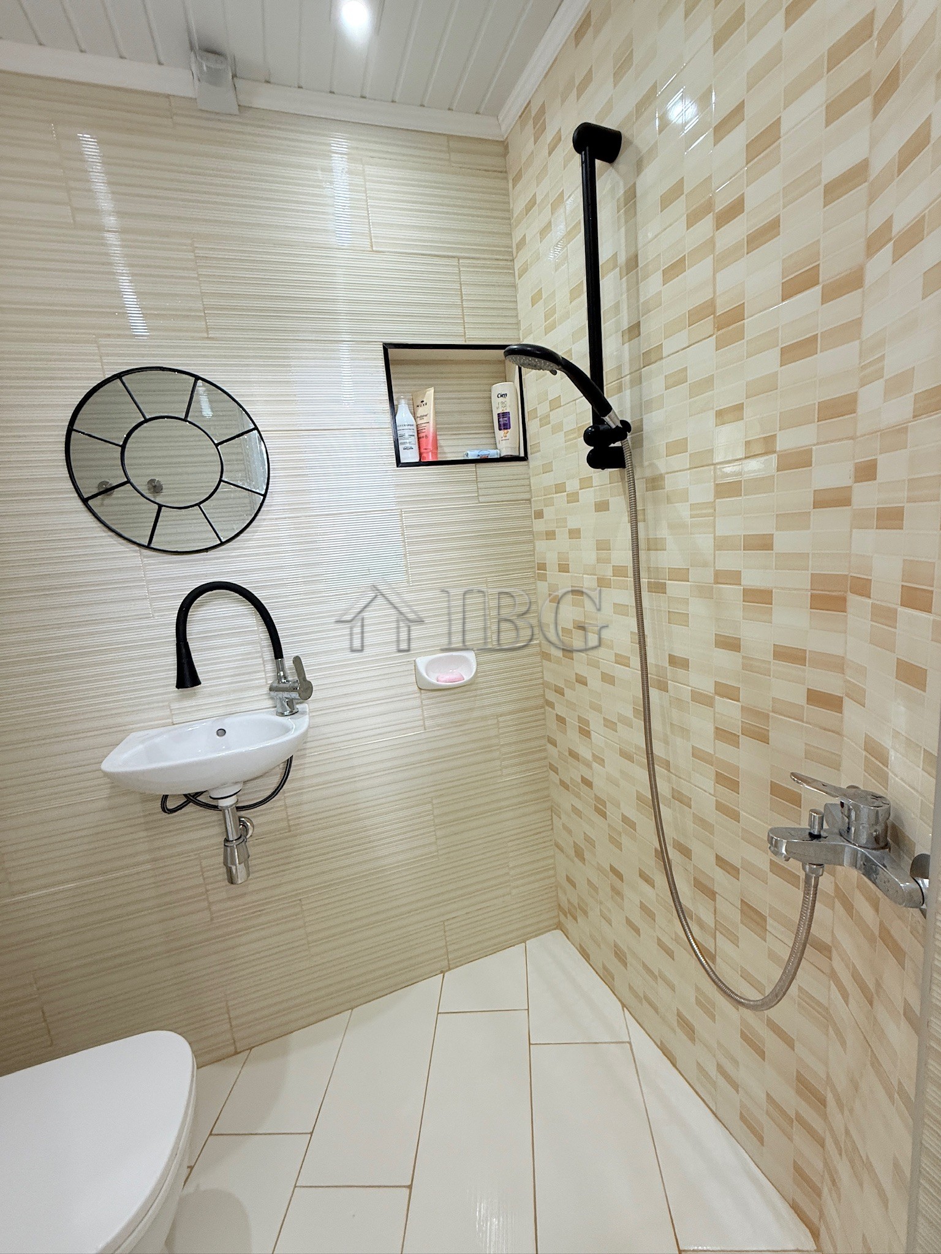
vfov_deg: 102.1
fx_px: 507
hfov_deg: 85.7
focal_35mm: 14
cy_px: 627
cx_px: 470
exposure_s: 1/100
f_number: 2.2
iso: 200
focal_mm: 2.22
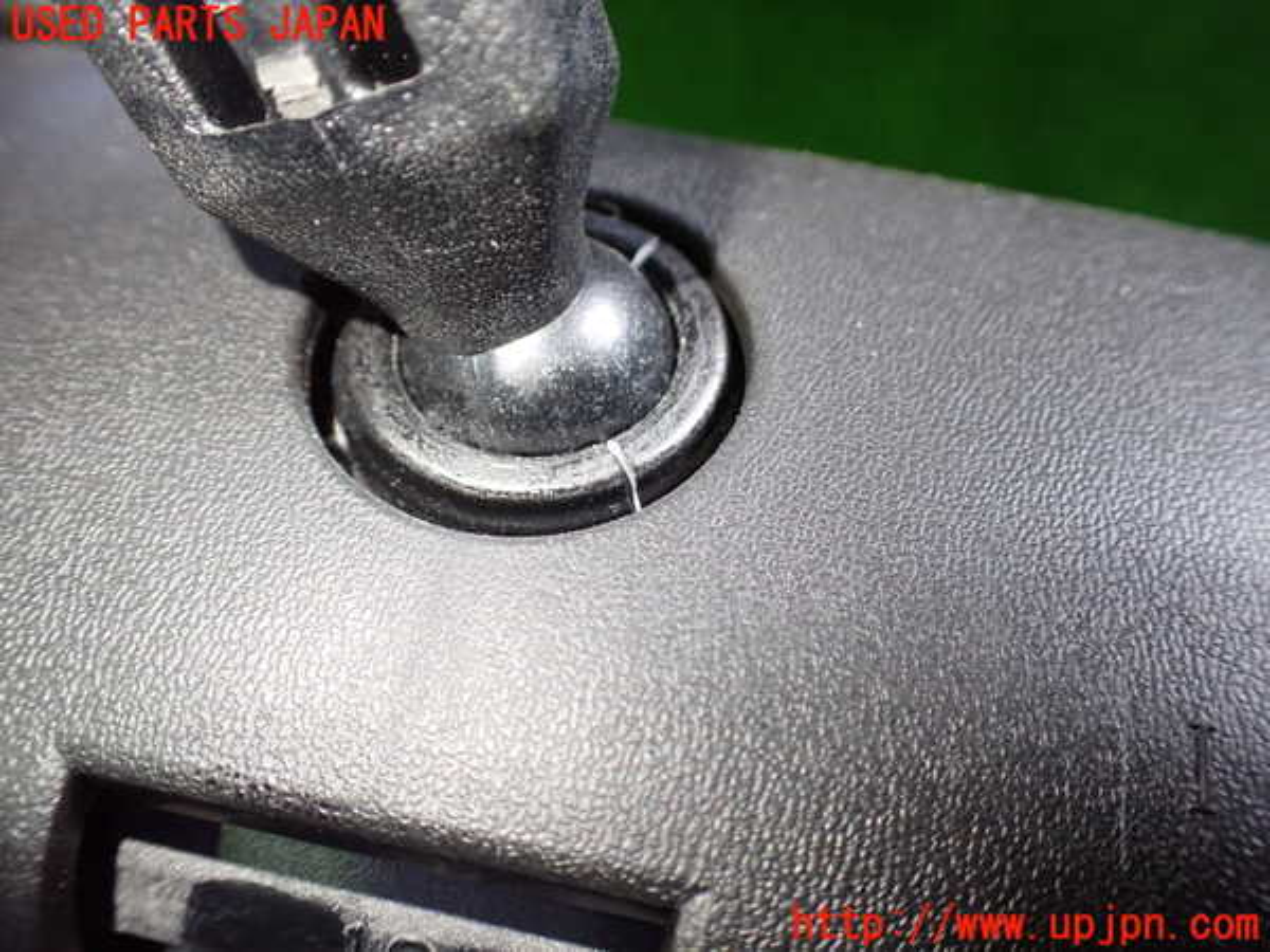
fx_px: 1101
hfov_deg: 60.0
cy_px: 476
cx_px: 635
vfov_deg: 46.8
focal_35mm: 30
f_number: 2.3
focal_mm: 5.4
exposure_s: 1/125
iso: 800
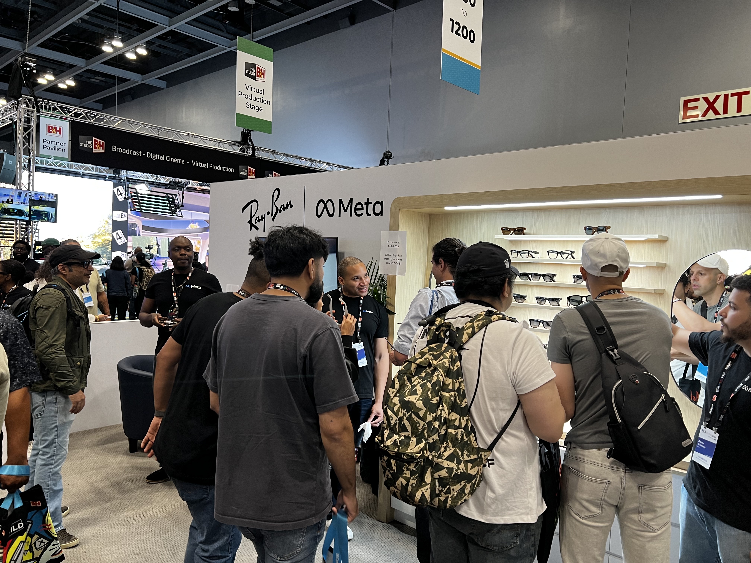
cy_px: 282
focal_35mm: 26
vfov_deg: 53.1
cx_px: 376
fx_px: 564
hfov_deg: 67.3
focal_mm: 5.7
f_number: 1.5
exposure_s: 1/64
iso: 100
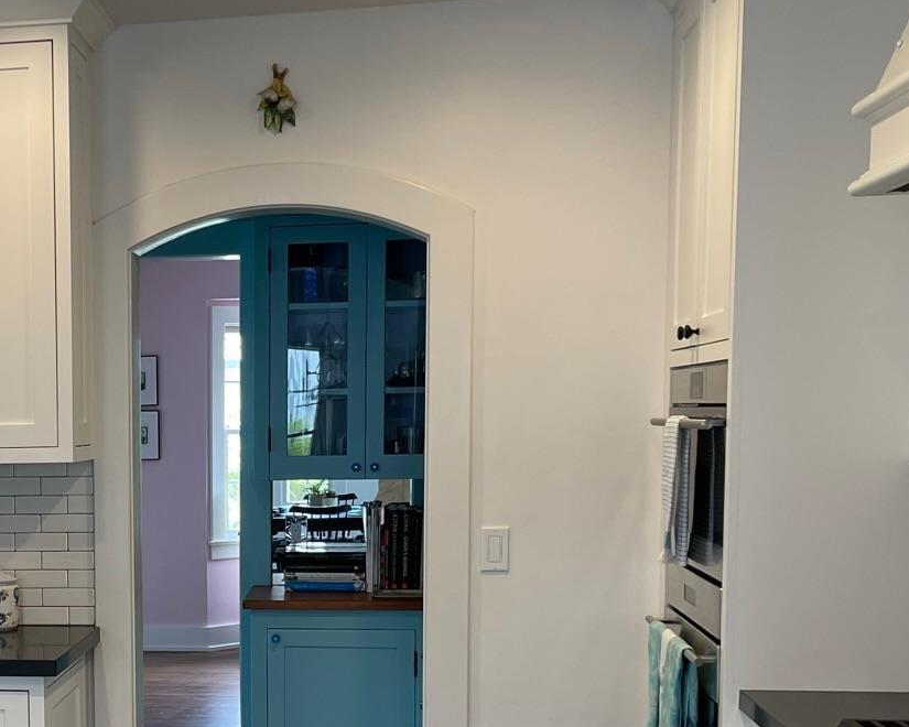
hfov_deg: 28.3
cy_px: 597
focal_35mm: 63
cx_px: 18
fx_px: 1695
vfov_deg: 23.8
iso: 100
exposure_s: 1/120
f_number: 1.6
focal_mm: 5.1
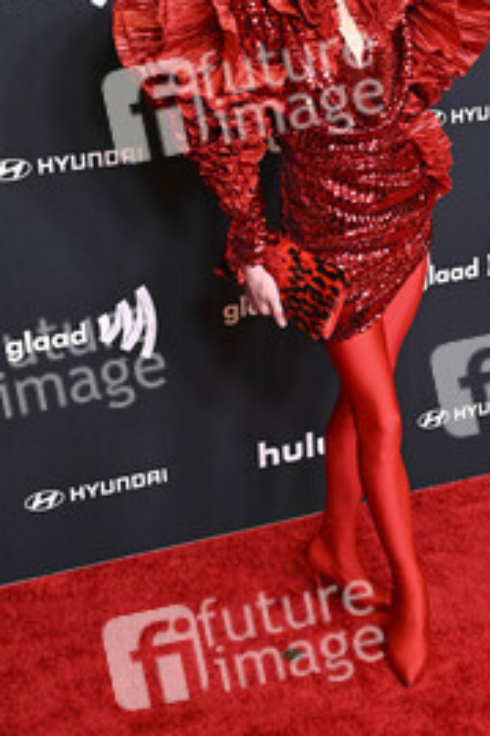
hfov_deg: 22.2
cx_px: 323
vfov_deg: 32.6
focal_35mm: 61
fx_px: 1247
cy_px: 235
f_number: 5.6
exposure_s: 1/250
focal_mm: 41
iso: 4000
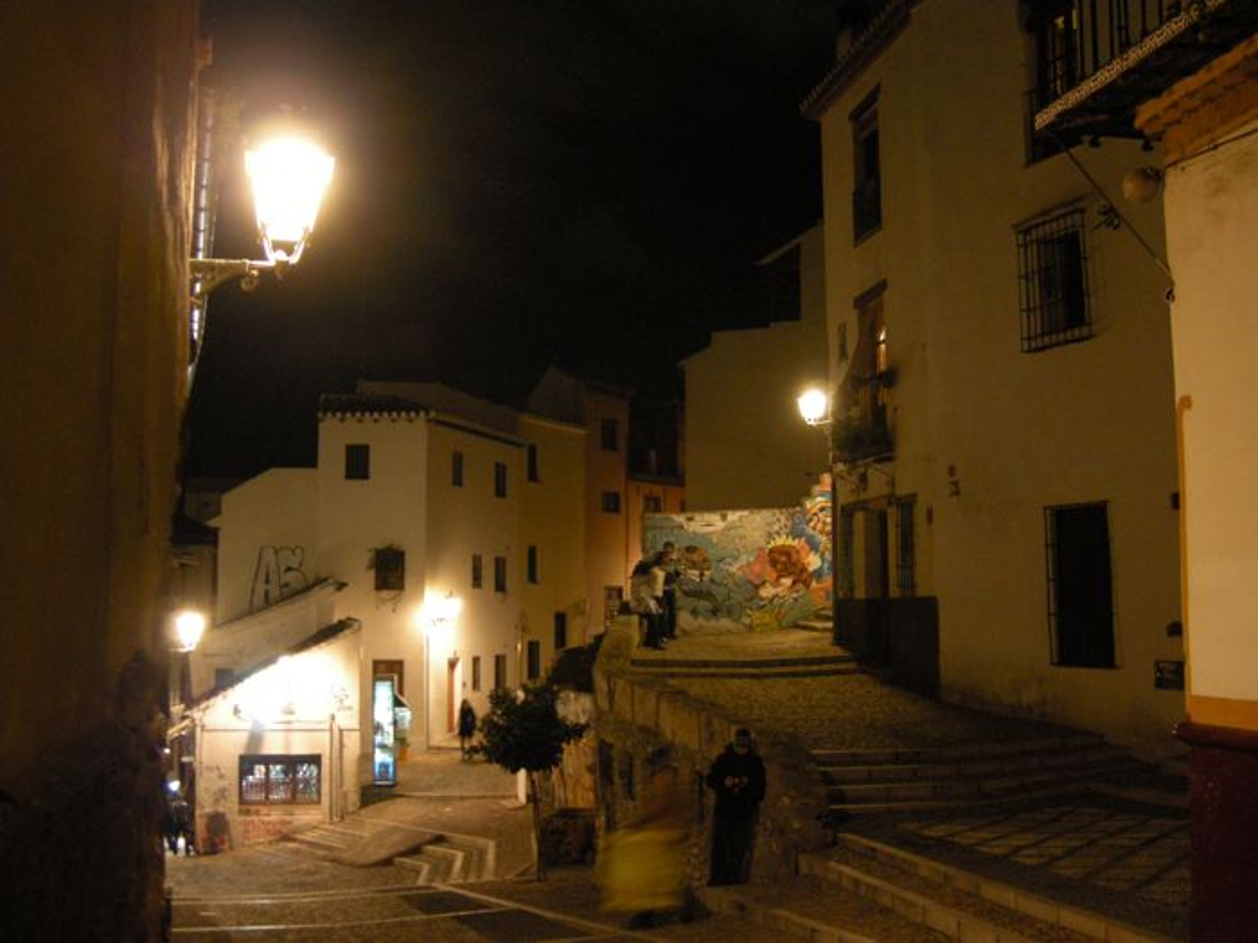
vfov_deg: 36.0
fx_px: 1454
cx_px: 629
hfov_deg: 46.8
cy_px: 472
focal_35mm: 40
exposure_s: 1/4.7
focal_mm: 8.5
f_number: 2.9
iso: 400
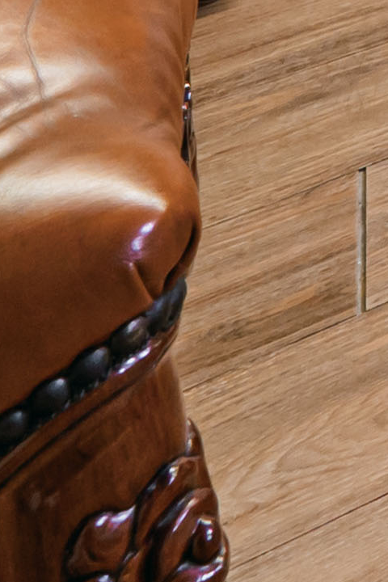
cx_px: 1846
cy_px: -822
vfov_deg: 14.0
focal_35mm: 100
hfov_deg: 6.7
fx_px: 1617
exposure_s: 6
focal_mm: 12
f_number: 10
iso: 100
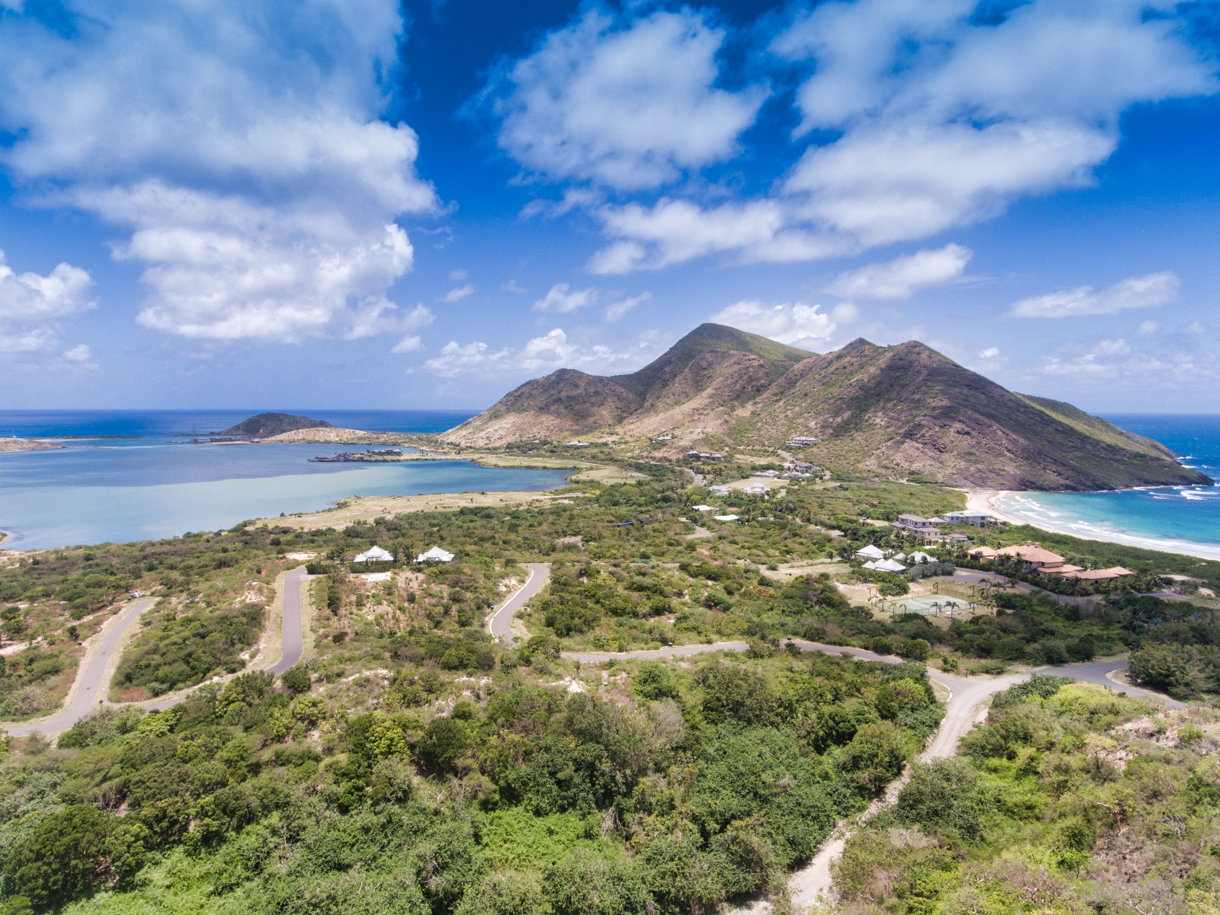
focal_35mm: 20
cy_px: 458
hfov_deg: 81.8
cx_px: 610
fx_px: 705
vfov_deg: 65.9
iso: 100
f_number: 2.8
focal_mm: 3.61
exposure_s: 1/80
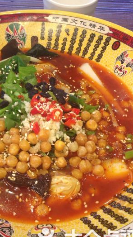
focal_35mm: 48
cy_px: 104
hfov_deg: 24.6
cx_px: 32
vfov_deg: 42.8
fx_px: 301
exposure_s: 1/20
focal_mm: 4.12
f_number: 2.4
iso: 125
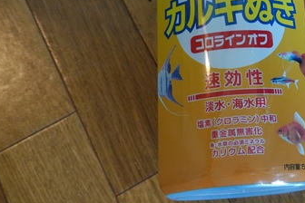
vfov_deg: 22.6
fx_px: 500
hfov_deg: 32.5
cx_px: 264
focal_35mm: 59
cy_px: 35
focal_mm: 11.52
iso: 2500
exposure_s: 1/60
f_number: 4
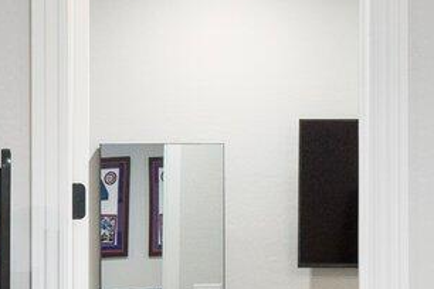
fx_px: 2098
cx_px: 27
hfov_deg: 11.7
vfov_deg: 7.9
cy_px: 219
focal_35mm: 174
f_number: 8
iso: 1000
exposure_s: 1/1.25
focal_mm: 26
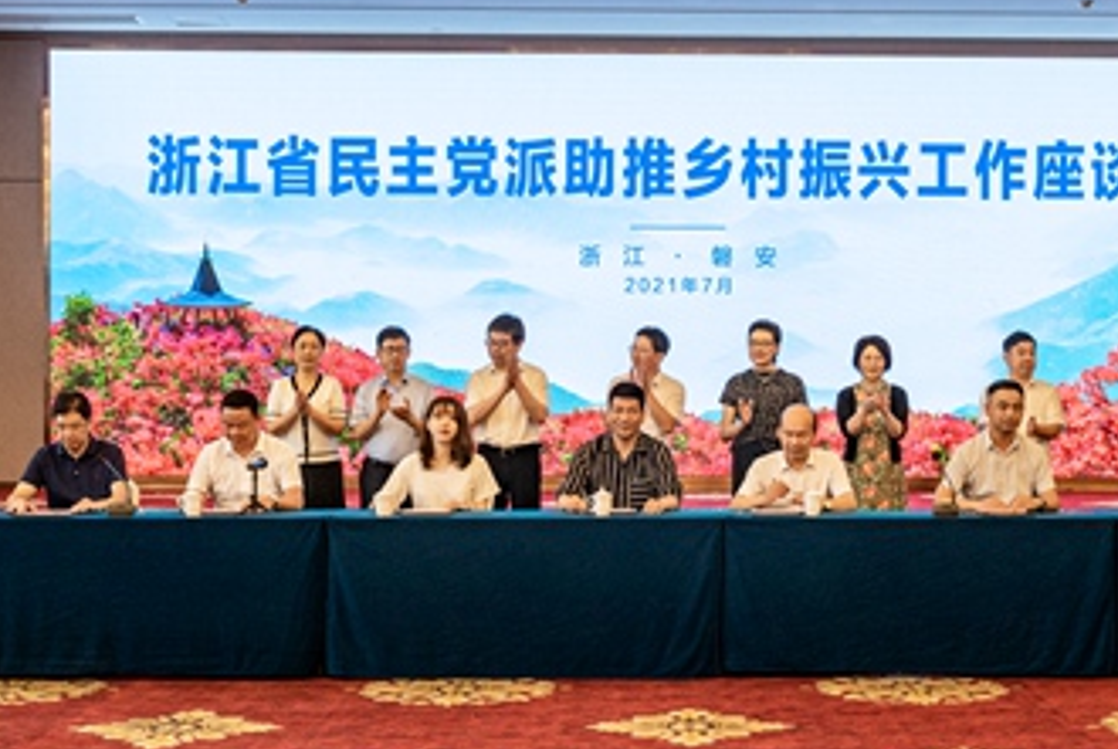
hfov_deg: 33.0
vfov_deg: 22.7
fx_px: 1866
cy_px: 368
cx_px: 776
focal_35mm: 60
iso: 400
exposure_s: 1/160
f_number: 3.5
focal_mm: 33
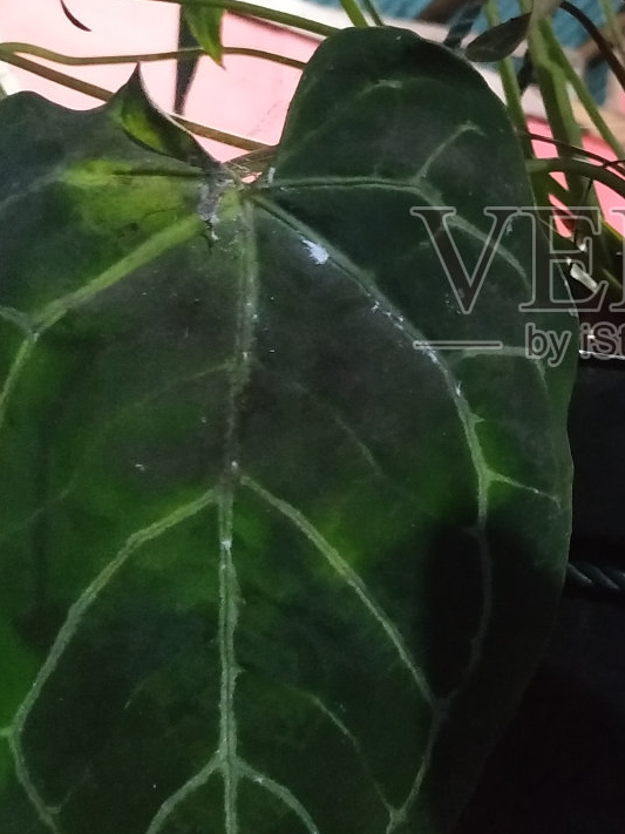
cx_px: 609
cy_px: 287
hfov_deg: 25.8
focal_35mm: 54
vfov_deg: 35.3
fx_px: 1300
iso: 3200
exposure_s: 1/15
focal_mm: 3.94
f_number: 1.9
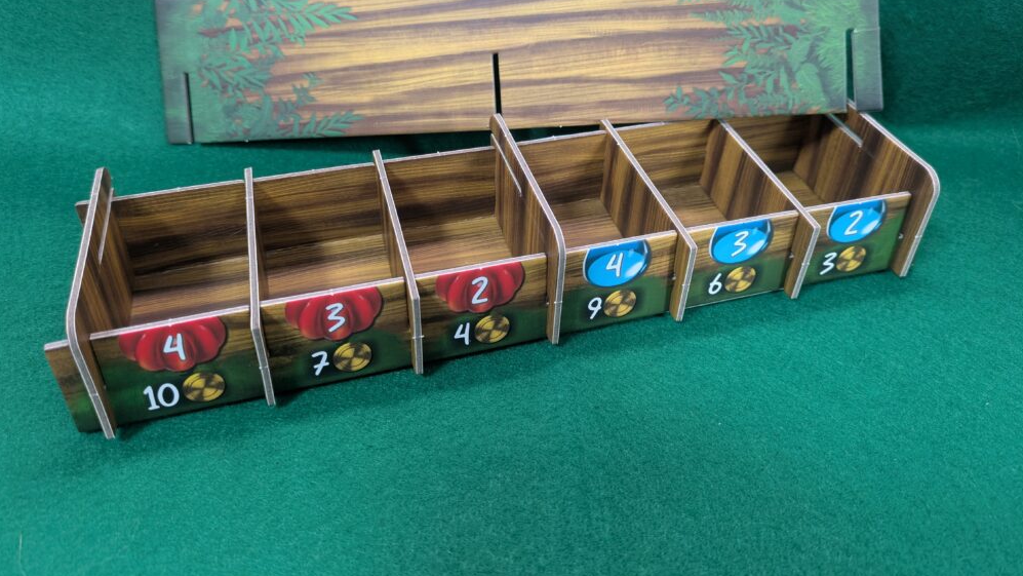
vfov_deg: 40.9
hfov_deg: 67.9
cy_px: 186
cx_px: 505
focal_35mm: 28
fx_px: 760
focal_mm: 5.43
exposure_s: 1/30
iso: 154
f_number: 1.89
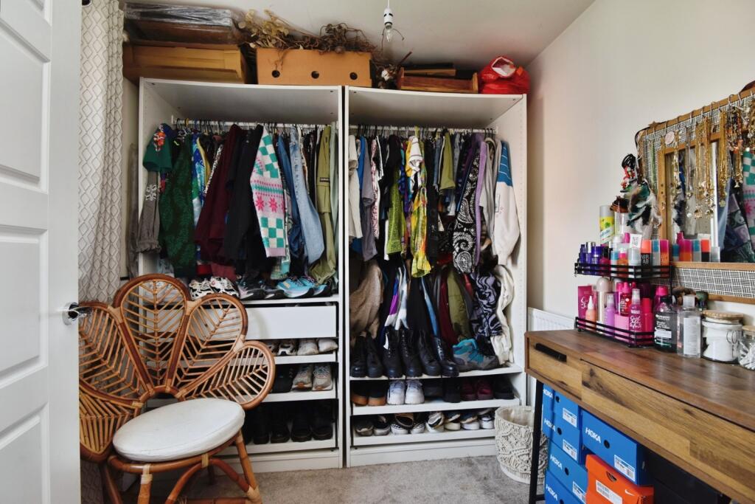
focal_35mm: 16
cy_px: 252
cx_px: 378
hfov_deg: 96.7
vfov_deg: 73.8
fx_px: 336
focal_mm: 16
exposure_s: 1/25
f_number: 6.3
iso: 400
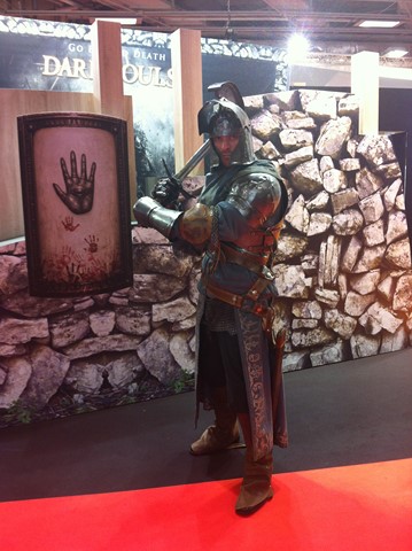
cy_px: 276
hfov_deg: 40.6
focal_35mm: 35
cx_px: 206
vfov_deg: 52.7
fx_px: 556
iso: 100
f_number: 2.8
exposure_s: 1/15
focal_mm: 3.85
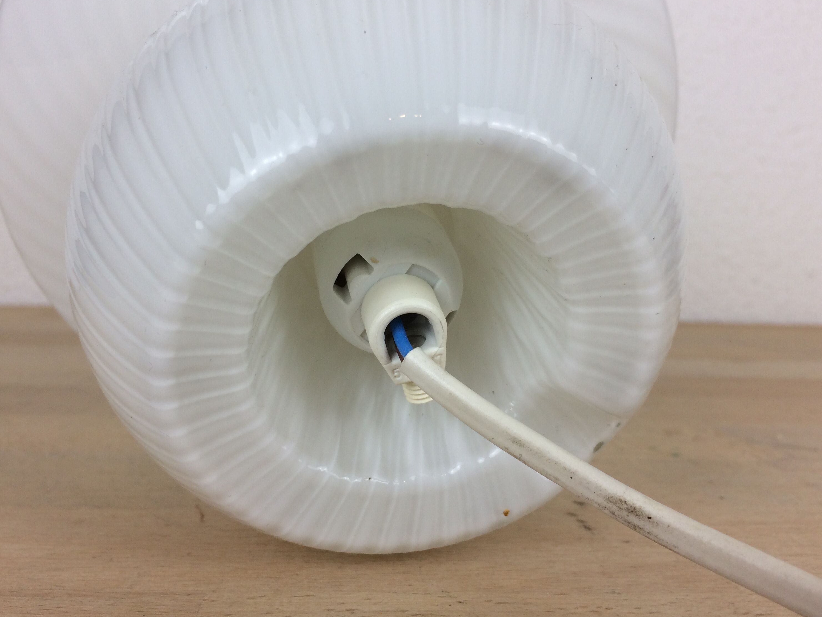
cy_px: 293
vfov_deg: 44.2
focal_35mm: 32
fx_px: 760
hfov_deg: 56.8
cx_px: 400
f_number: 2.2
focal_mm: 4.15
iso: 40
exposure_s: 1/100
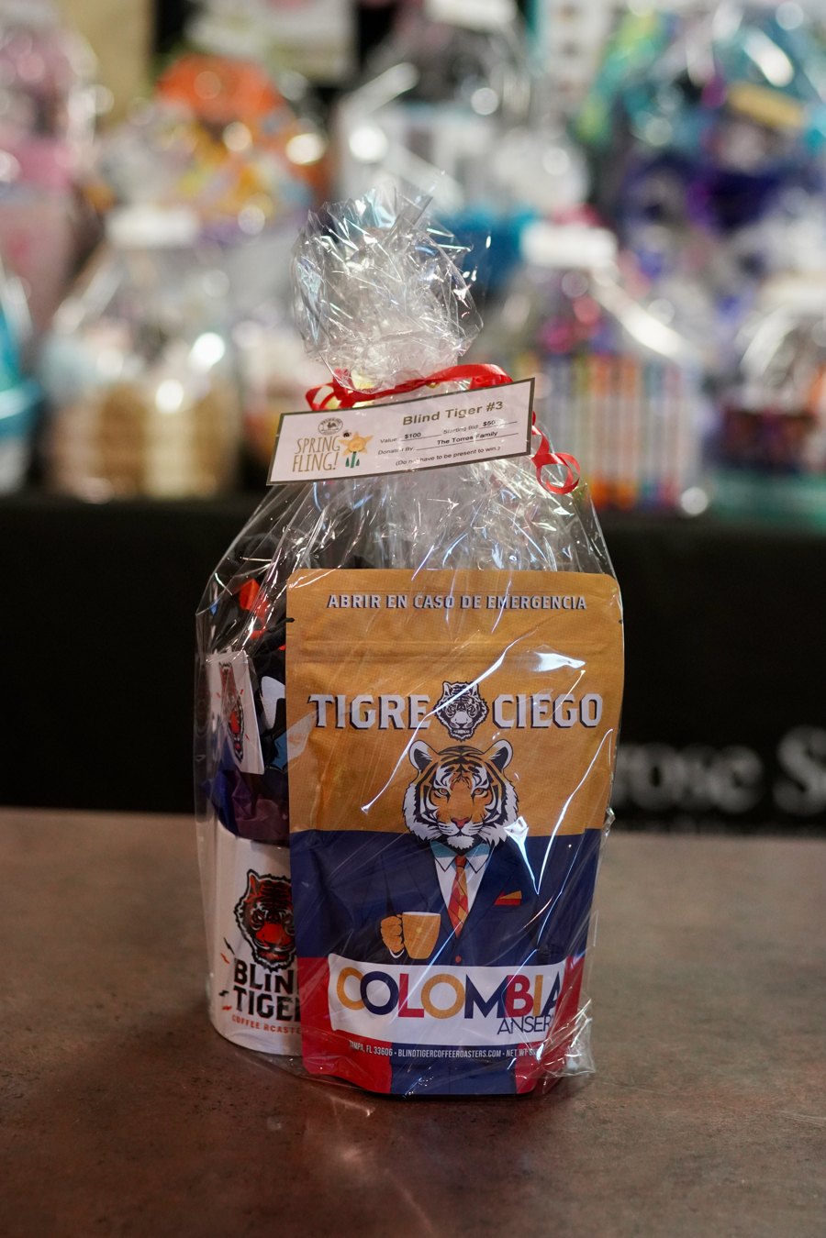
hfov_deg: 37.9
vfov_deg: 54.4
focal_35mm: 35
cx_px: 413
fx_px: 1204
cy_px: 619
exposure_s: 1/160
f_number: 2
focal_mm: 35
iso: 1600
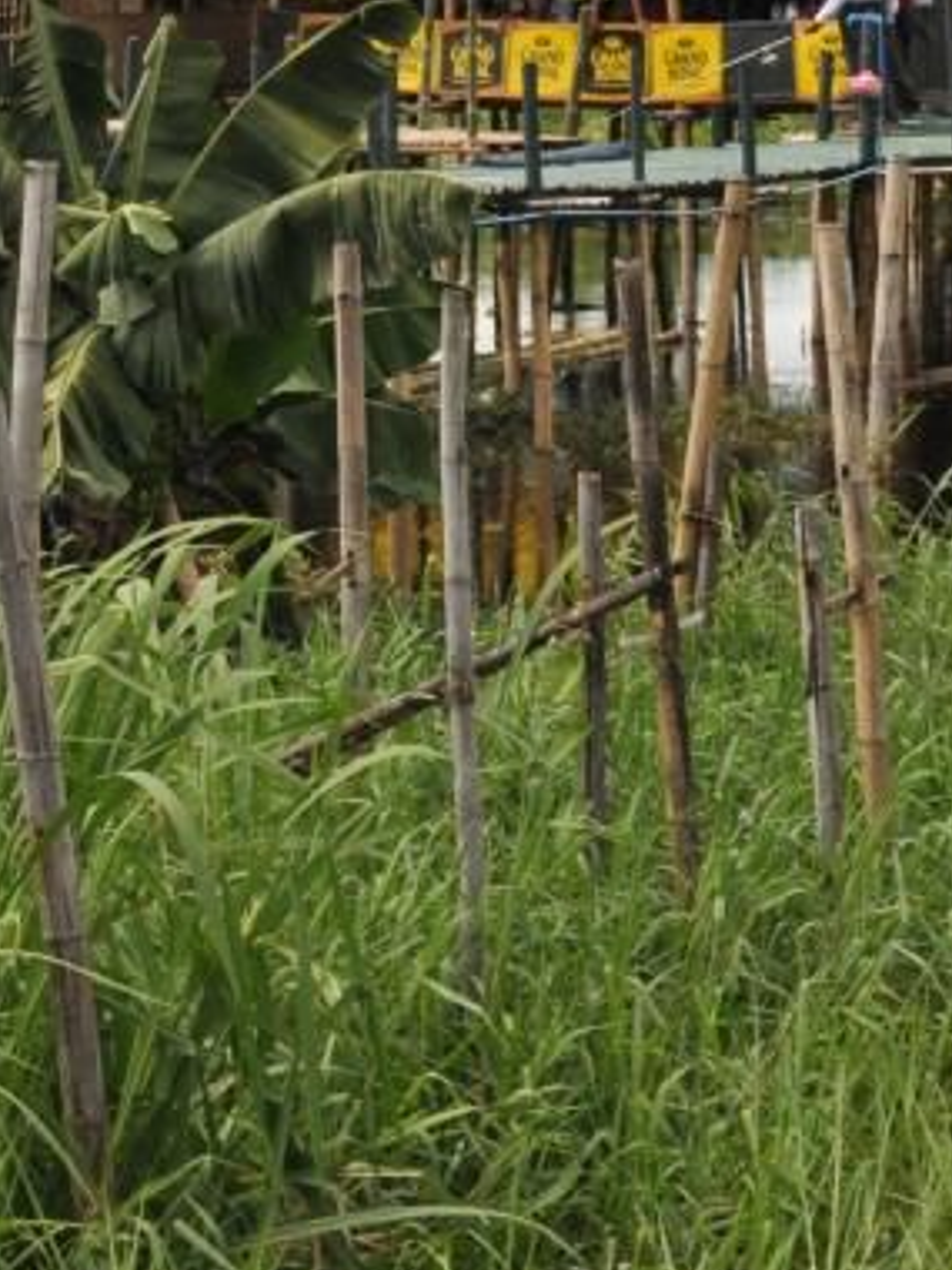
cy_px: 100
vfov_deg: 13.2
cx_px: -391
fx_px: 5427
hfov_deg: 9.8
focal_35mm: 148
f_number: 11
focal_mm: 26
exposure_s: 1/500
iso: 800
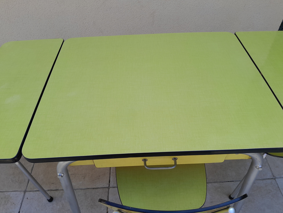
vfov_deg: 53.1
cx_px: 142
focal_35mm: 26
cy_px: 106
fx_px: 213
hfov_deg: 67.3
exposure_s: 1/204
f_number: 1.8
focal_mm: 3.98
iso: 40
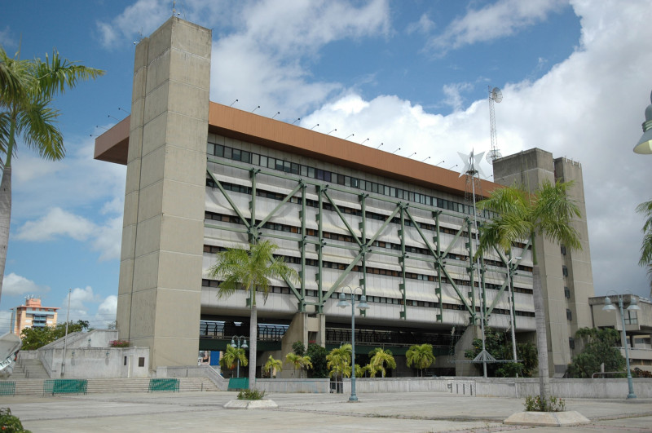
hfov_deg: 53.2
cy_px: 216
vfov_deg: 36.8
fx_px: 651
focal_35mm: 36
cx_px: 326
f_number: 2.8
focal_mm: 24
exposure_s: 1/6400
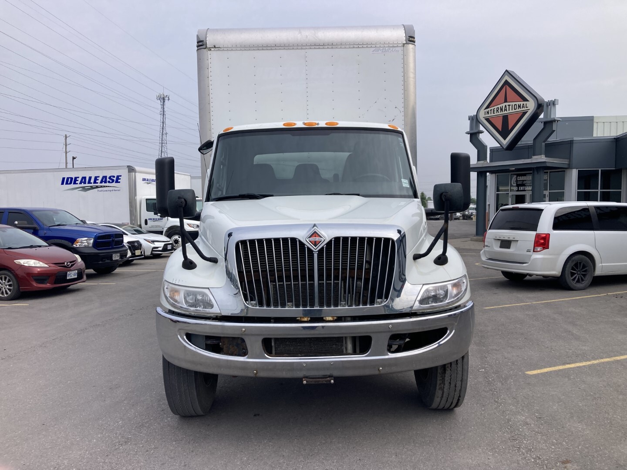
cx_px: 314
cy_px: 235
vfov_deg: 49.7
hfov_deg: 63.4
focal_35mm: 28
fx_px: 507
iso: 20
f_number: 1.8
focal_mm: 3.99
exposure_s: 1/2288
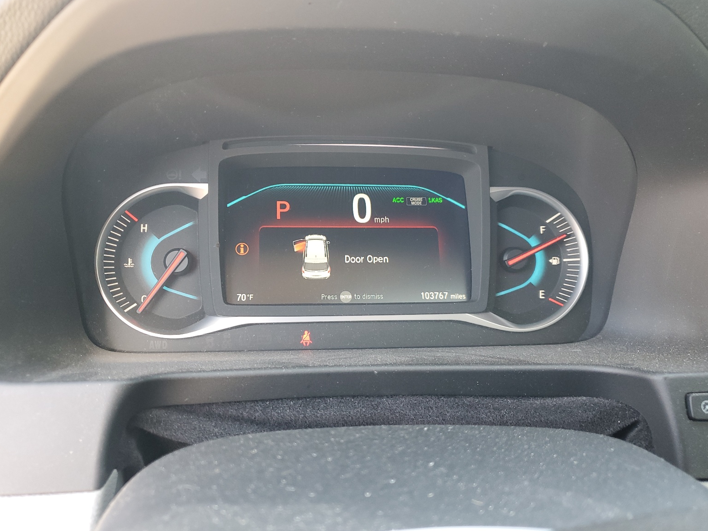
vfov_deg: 51.4
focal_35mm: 27
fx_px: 552
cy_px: 259
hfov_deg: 65.3
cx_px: 354
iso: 78
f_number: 1.5
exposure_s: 1/60.2
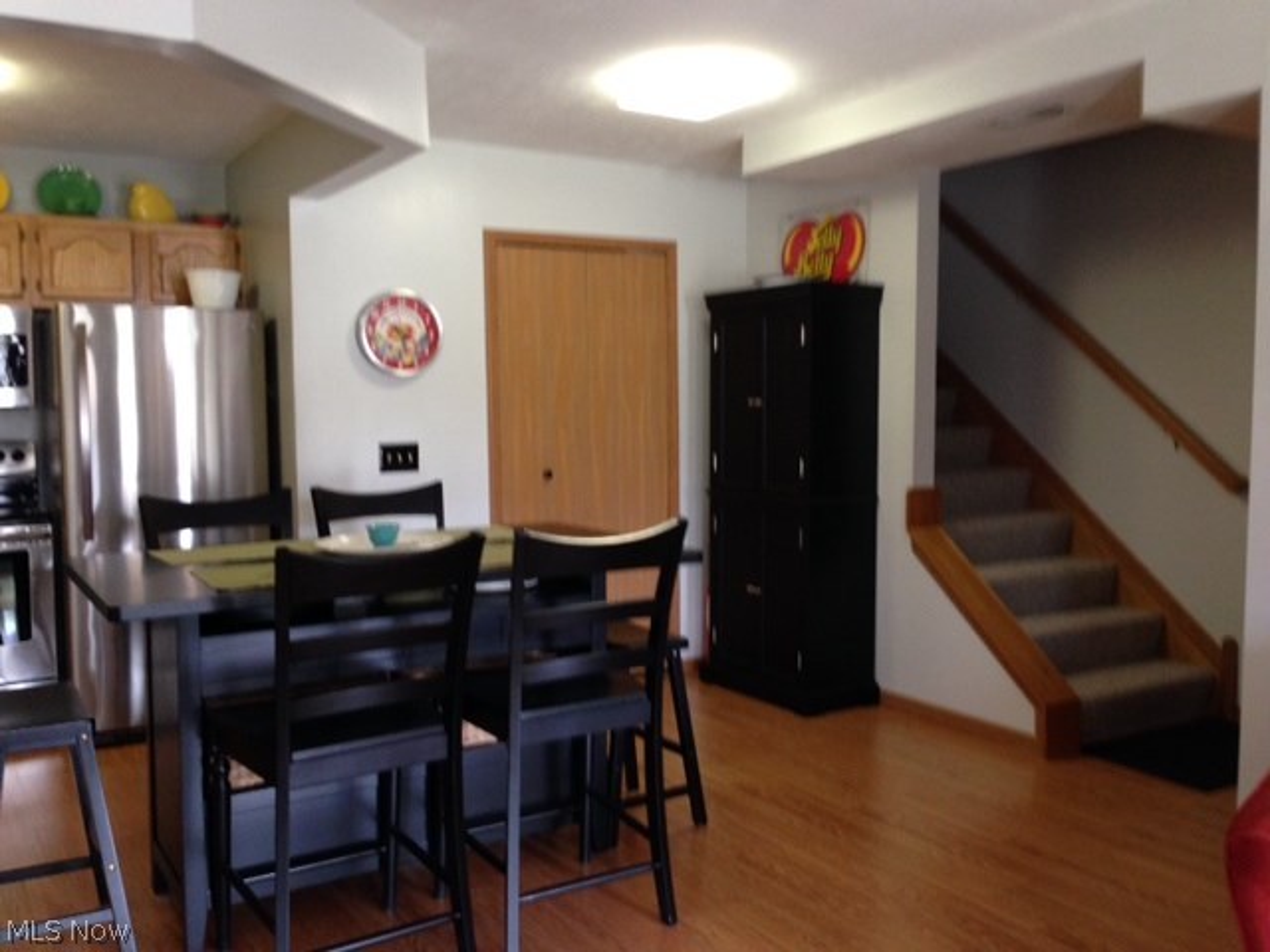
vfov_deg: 42.9
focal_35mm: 33
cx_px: 635
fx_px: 1211
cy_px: 476
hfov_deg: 55.4
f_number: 2.4
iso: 200
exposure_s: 1/20
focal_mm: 4.12
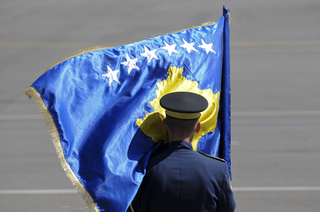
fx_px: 1665
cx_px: 160
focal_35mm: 188
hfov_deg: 11.0
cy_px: 106
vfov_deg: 7.3
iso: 250
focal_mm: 125
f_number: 3.2
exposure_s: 1/2500
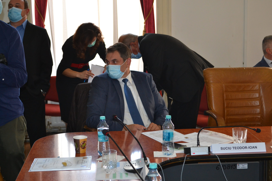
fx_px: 510
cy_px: 90
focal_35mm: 68
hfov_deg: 29.9
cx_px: 136
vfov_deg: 20.2
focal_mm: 45
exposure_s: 1/60
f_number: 5.3
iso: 1000
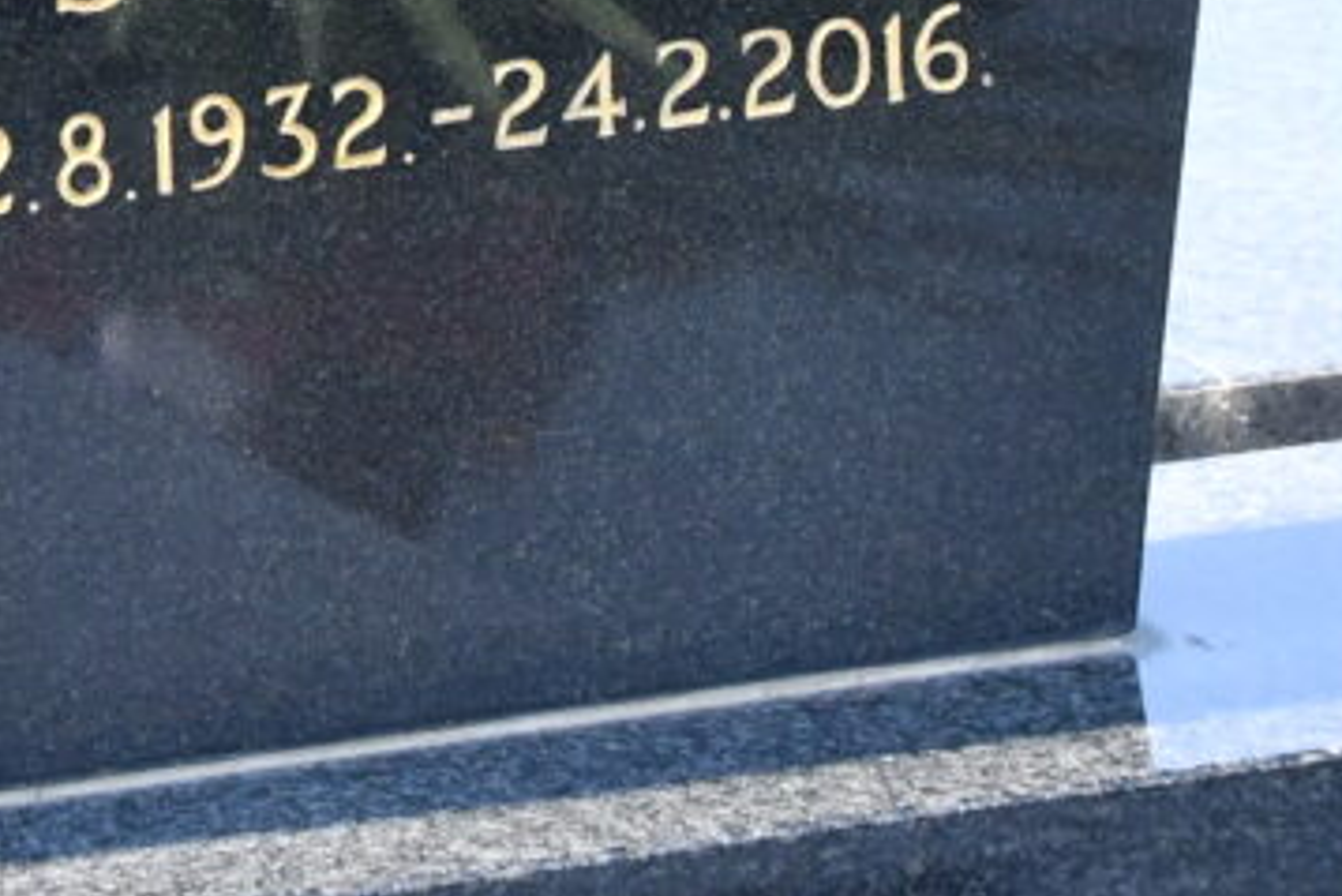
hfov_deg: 5.7
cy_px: -900
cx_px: -664
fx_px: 13425
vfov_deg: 3.8
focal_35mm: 360
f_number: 11
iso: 1250
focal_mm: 56
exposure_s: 1/500
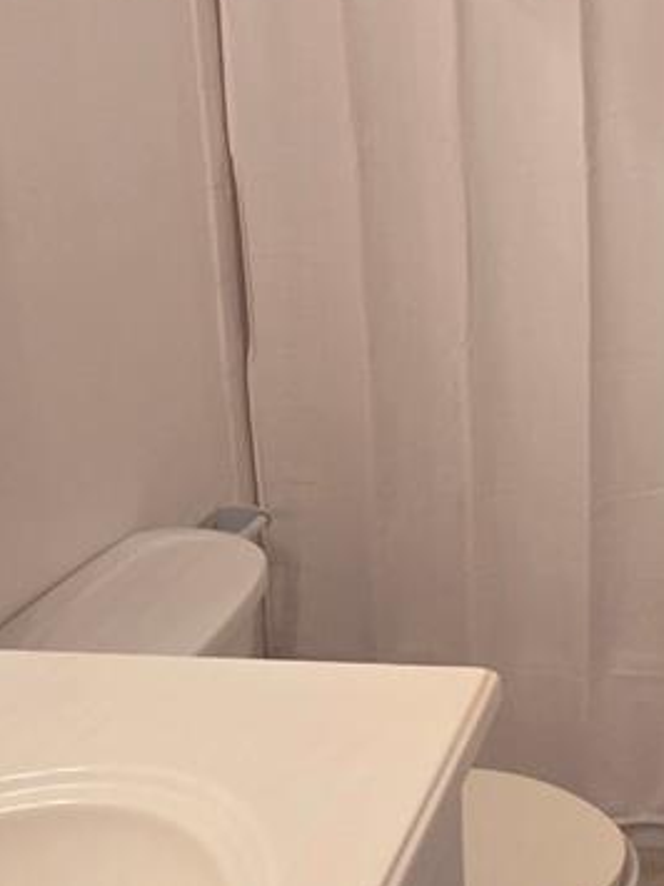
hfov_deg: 29.4
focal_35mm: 44
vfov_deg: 42.4
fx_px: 1126
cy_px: 302
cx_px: 741
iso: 160
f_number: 2.2
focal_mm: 2.2
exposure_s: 1/60
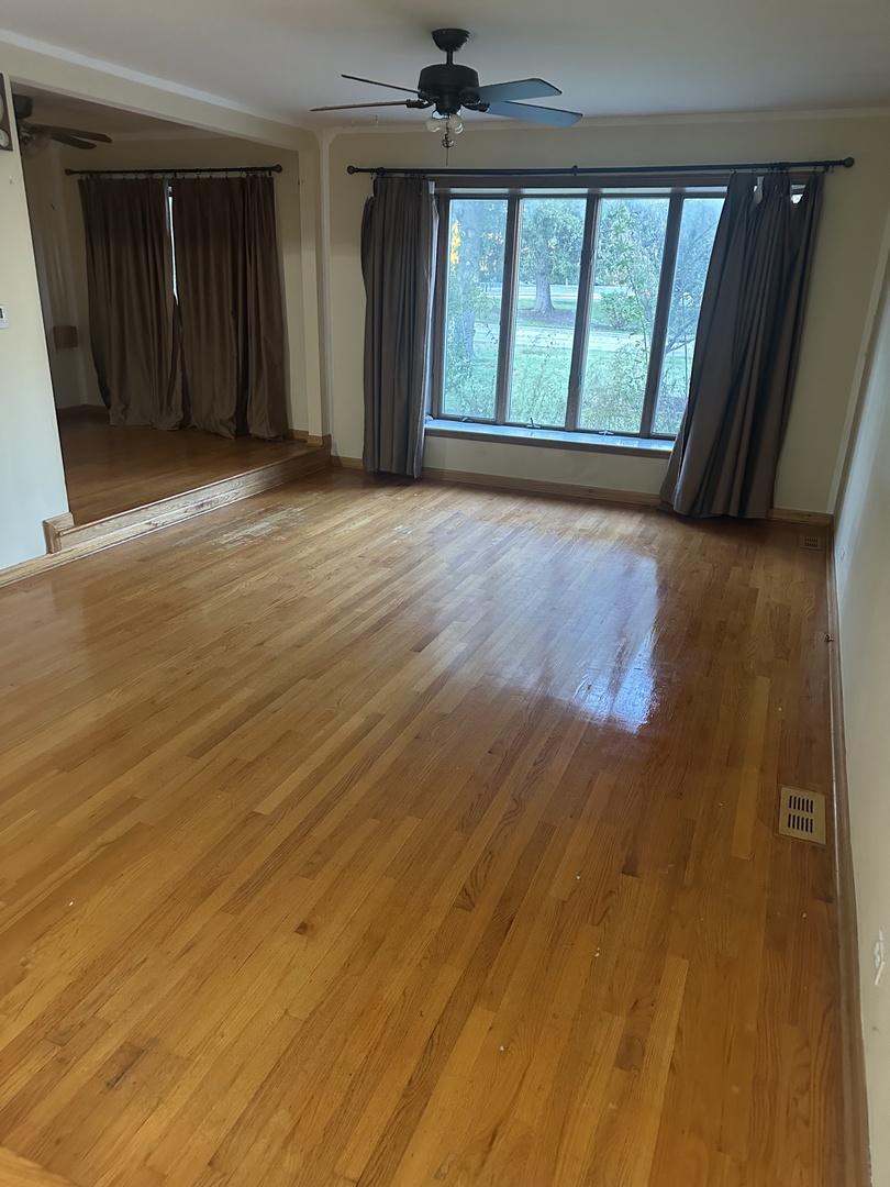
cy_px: 594
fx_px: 823
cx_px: 445
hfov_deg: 56.8
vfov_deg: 71.6
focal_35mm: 24
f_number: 1.78
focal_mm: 6.86
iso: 800
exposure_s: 1/60
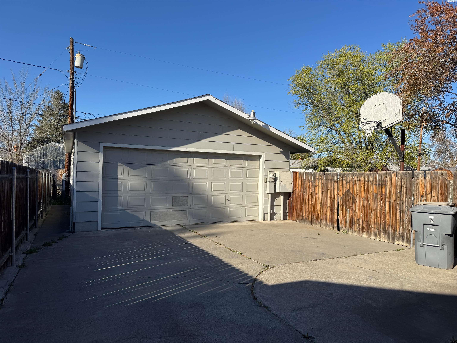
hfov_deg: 71.6
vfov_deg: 56.8
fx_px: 317
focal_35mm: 24
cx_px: 228
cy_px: 172
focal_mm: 6.76
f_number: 1.78
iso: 80
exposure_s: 1/4049
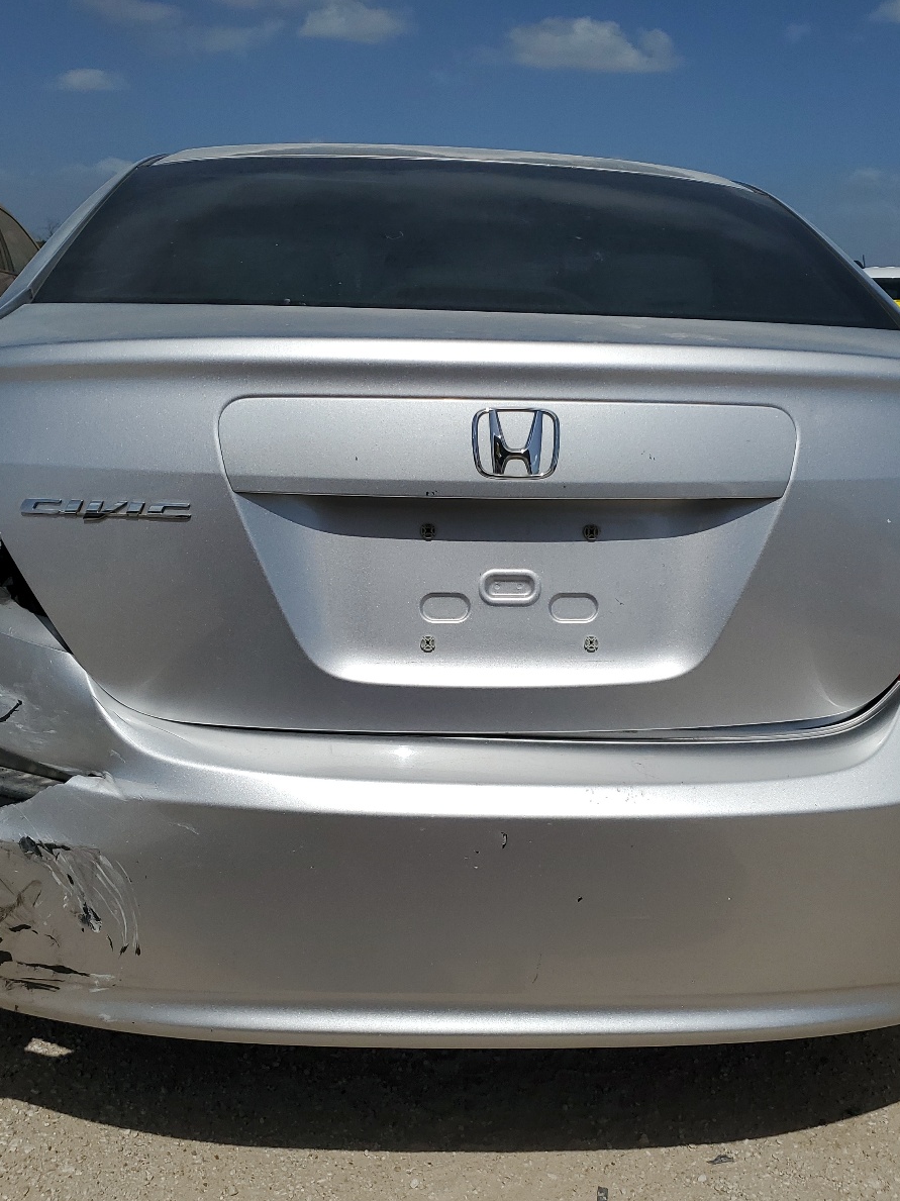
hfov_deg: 40.6
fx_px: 1214
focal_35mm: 35
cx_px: 493
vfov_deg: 52.6
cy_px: 602
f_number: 1.5
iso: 52
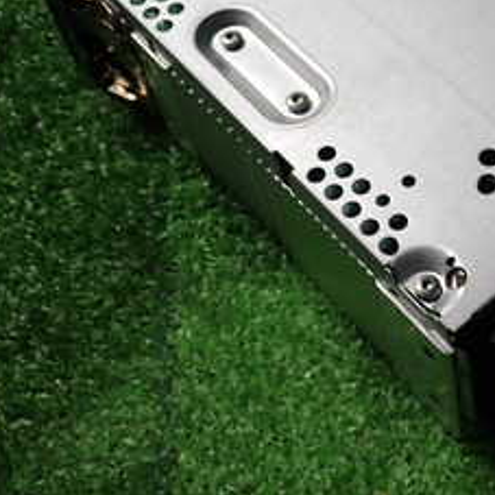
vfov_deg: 24.0
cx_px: 486
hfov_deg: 23.7
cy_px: 48
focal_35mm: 70
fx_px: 1132
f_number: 2.3
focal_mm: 5.4
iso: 200
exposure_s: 1/30
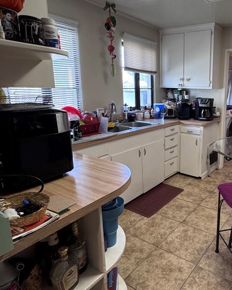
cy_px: 128
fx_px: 215
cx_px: 195
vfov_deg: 67.9
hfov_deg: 52.0
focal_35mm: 25
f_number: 2.2
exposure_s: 1/120
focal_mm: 2.22
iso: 320
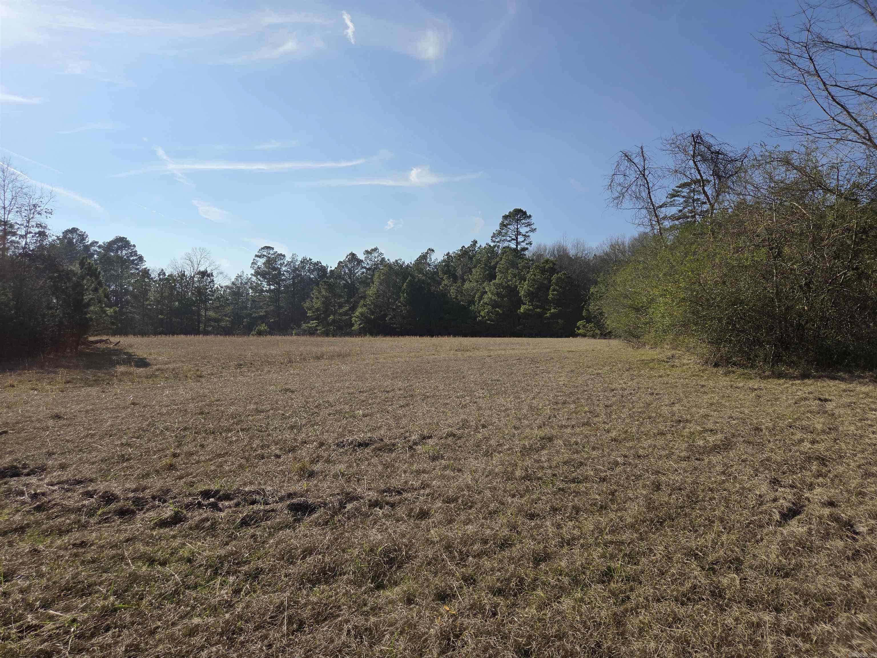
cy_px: 329
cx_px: 438
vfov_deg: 58.9
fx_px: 583
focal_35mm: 23
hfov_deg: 73.9
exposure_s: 1/7891
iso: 64
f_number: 1.8
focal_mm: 5.4
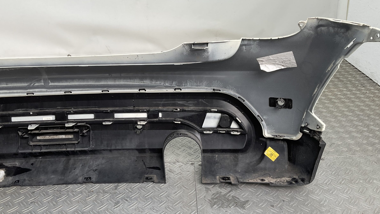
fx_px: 343
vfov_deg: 34.6
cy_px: 114
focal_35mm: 34
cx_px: 184
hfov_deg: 58.0
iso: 20
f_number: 1.8
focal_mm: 3
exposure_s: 1/120
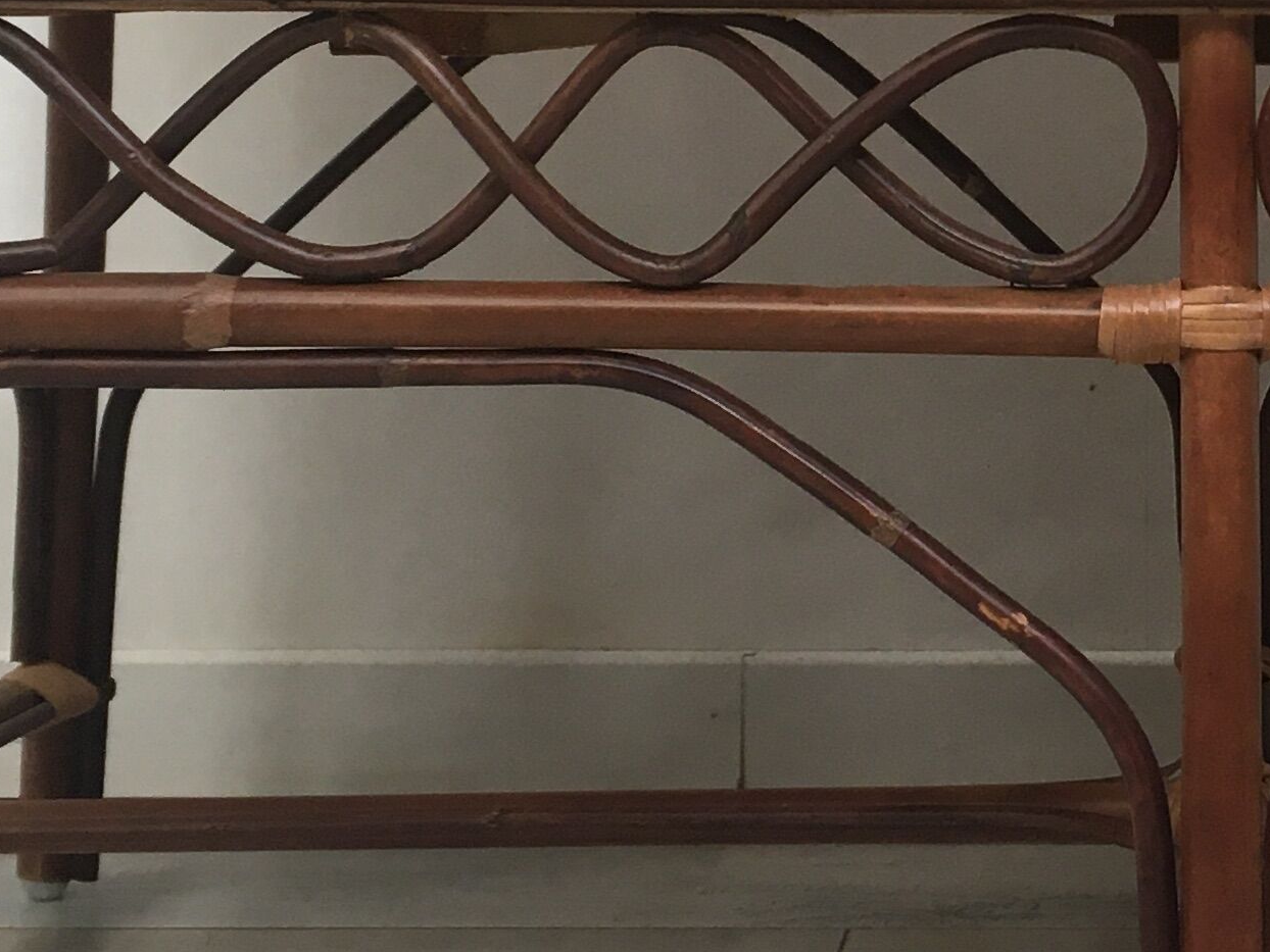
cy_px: 14
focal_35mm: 94
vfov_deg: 15.5
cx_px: 1218
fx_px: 3449
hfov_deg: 20.3
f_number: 2.2
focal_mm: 4.15
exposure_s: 1/33
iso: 80
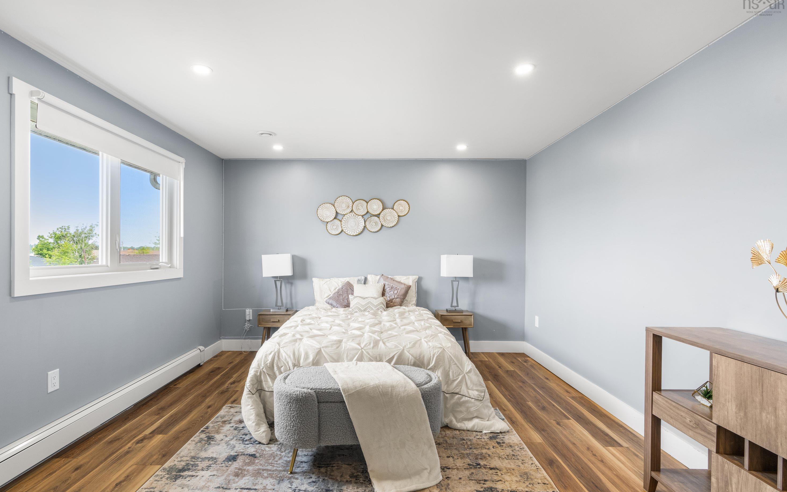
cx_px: 378
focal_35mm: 17
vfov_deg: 67.9
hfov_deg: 94.3
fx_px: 365
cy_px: 263
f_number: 9
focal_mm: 16
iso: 500
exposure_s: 1/4
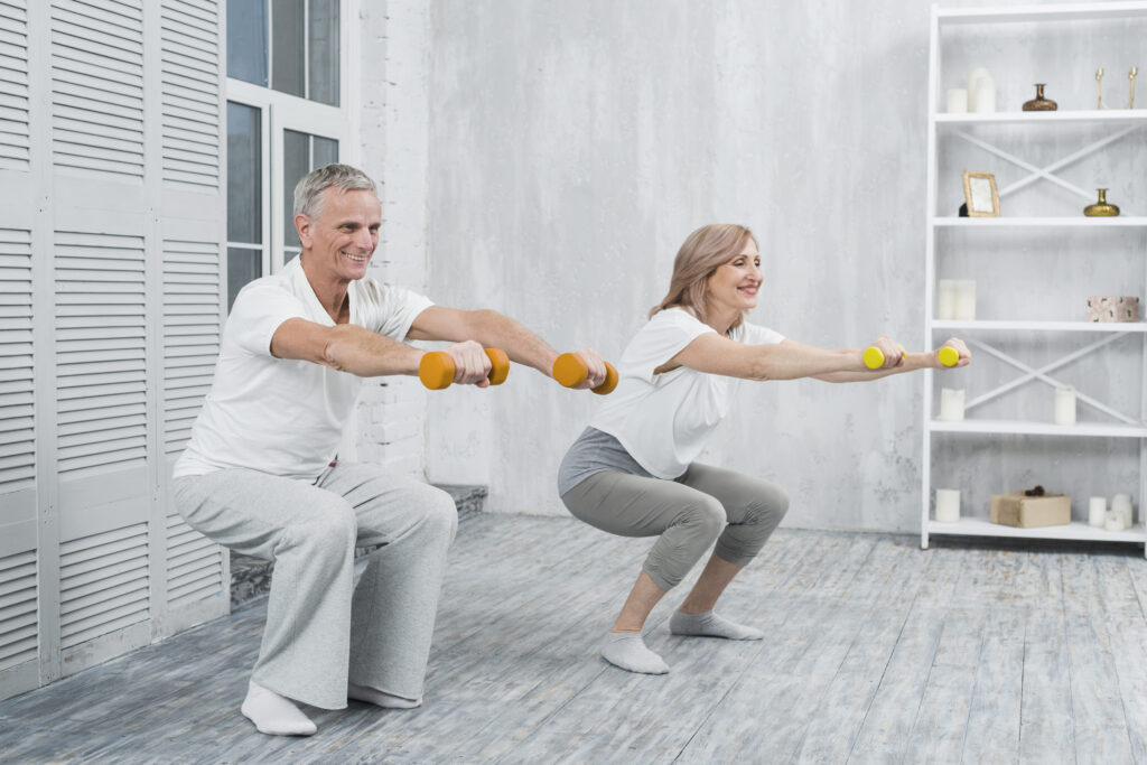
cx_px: 574
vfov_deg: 27.0
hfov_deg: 39.6
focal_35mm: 50
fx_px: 1593
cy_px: 382
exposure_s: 1/100
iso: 250
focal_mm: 50
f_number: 4.5
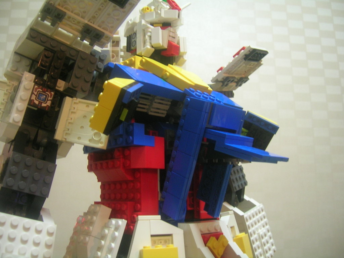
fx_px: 348
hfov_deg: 52.6
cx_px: 172
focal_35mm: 35
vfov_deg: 40.7
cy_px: 129
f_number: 2.8
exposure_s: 1/3.9
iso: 71
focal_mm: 5.4
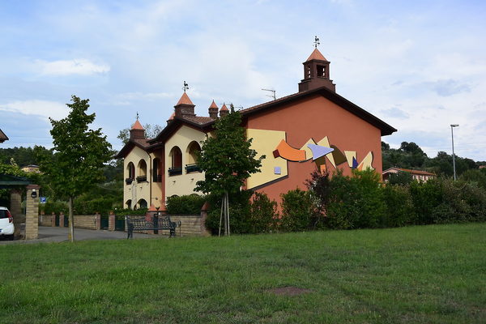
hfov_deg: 49.6
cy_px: 162
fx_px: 526
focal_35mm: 39
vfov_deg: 34.2
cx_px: 243
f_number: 5
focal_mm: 14.7
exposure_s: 1/800
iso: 160
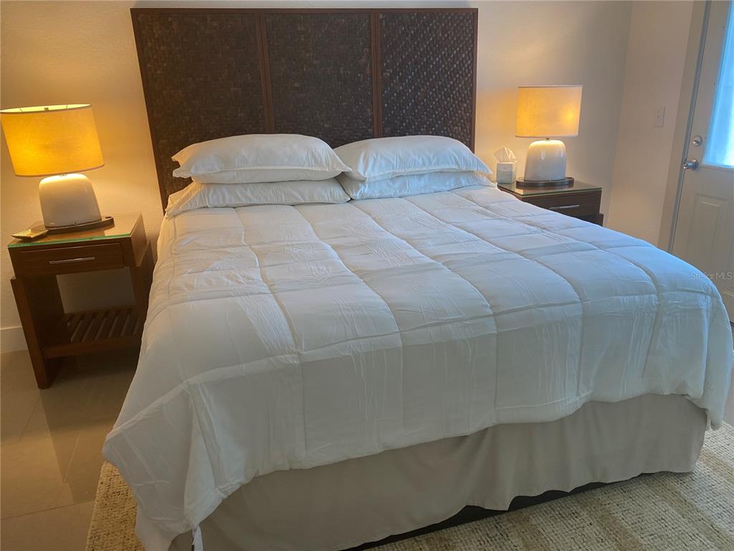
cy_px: 276
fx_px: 551
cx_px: 367
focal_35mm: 26
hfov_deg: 67.3
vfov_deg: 53.1
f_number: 1.8
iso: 80
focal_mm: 4.25
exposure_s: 1/60
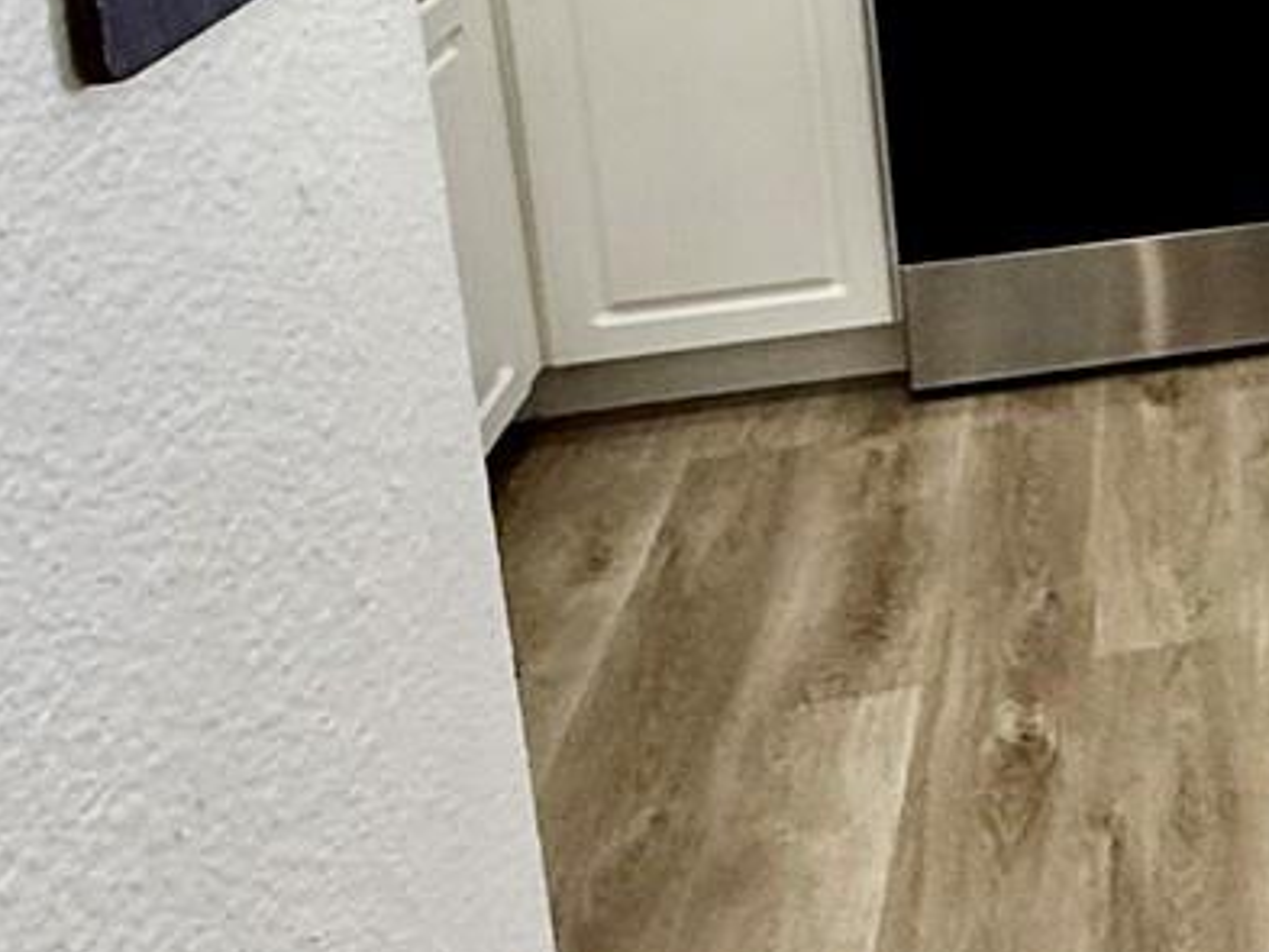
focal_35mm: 57
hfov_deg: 26.5
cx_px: 1802
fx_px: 2090
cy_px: -213
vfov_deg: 23.3
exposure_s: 1/60
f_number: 2.2
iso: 80
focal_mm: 2.22
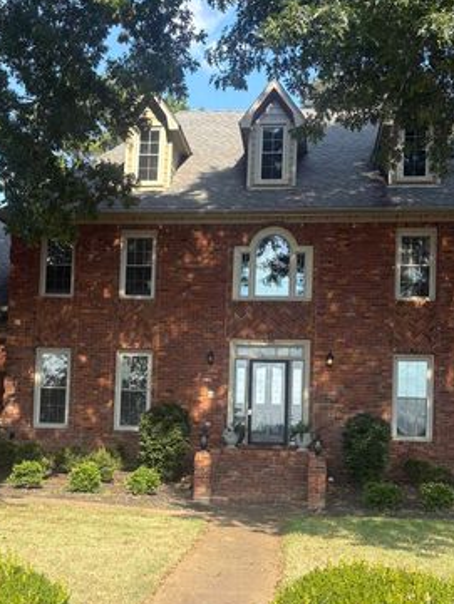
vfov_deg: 39.3
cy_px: 382
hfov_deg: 30.2
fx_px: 839
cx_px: 184
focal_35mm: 48
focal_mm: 5.96
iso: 50
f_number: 1.6
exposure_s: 1/1239
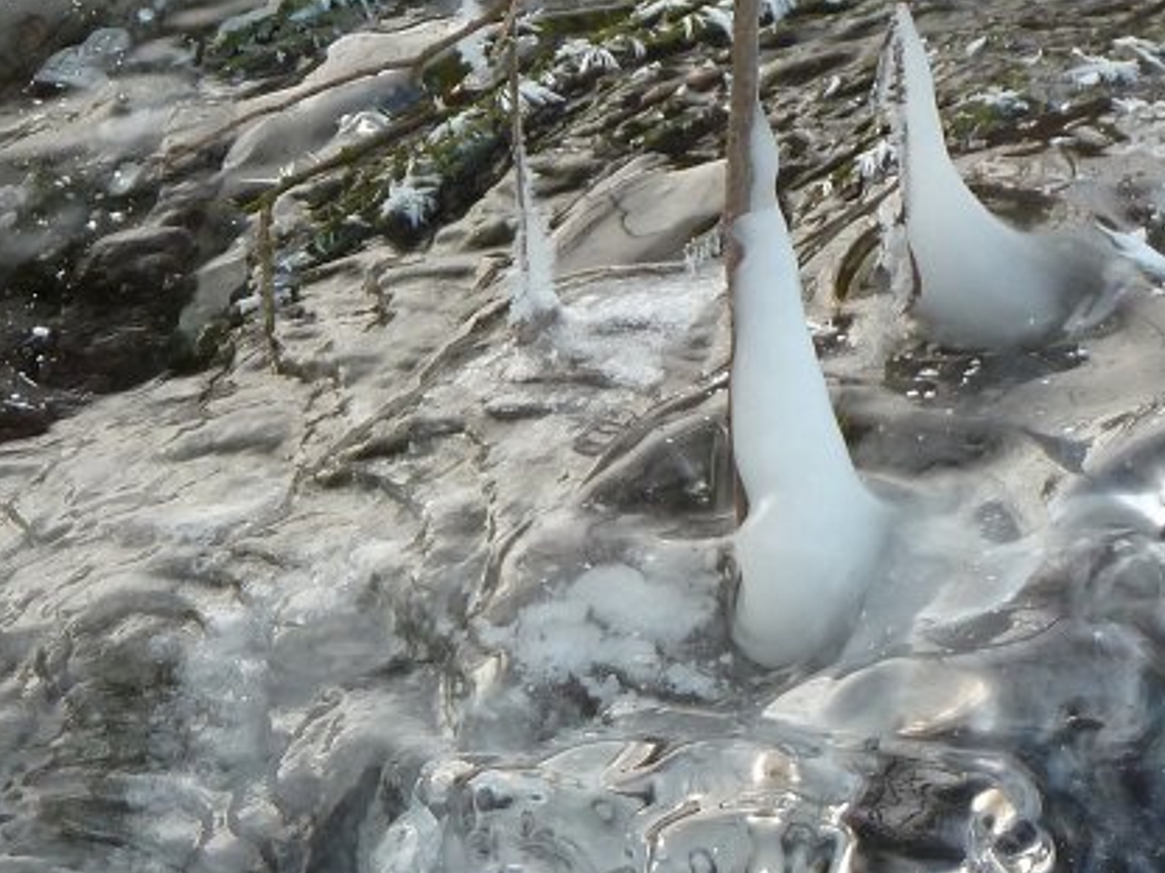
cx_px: 1047
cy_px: 951
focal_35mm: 315
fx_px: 10601
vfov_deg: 4.7
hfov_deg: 6.3
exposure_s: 1/40
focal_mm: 21
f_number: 4.4
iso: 125
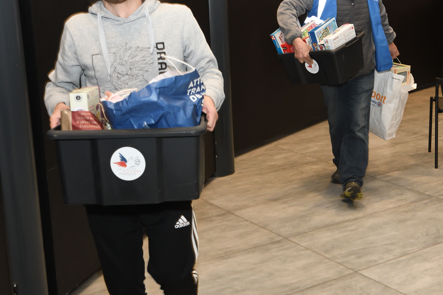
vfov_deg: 21.9
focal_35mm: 62
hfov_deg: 32.1
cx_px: 303
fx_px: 763
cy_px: 131
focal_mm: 26
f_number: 6.3
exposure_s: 1/60
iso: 1600
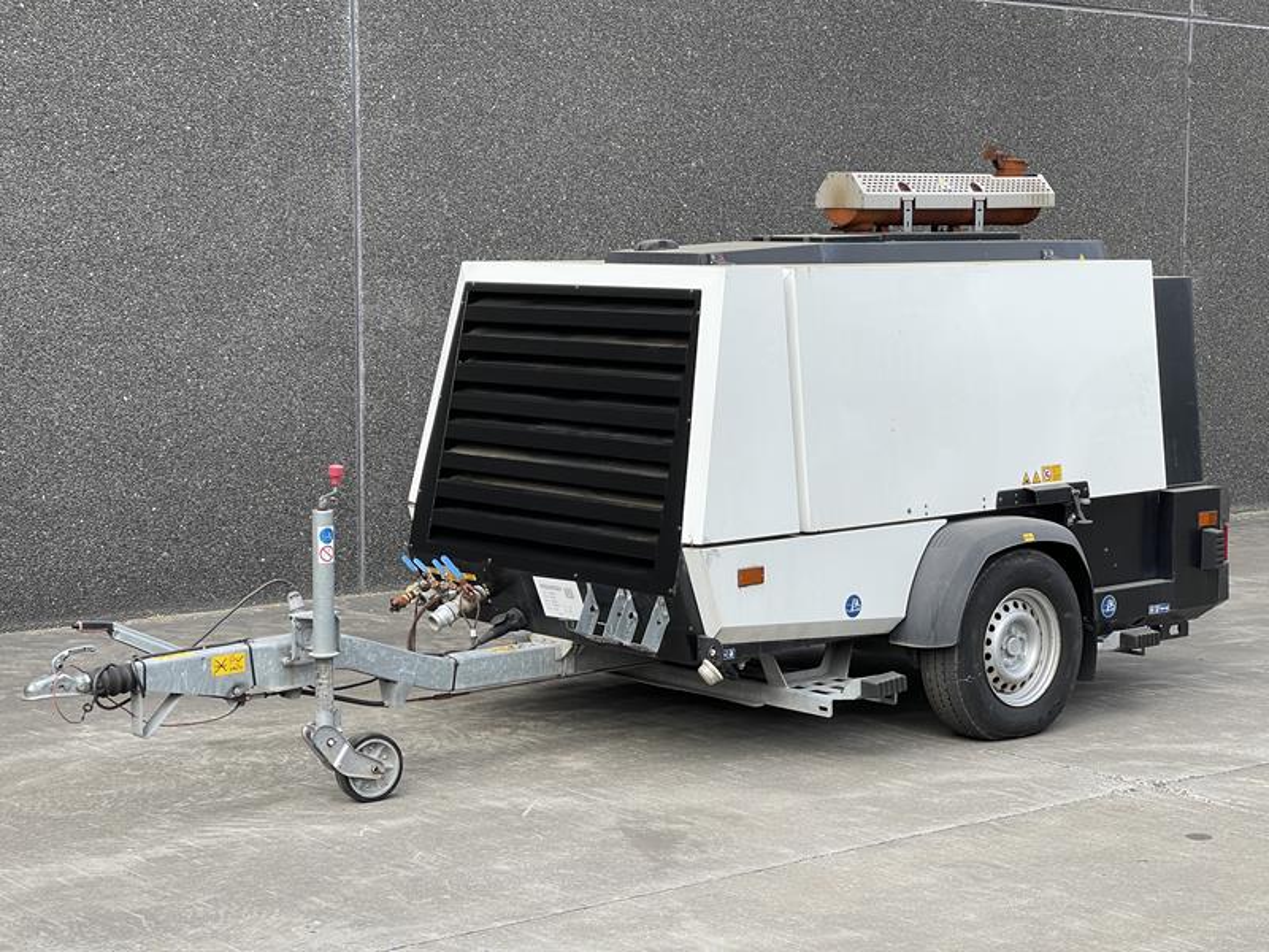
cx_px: 634
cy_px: 476
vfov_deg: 22.9
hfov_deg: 30.3
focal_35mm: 64
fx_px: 2346
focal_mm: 7.5
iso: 20
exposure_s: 1/513
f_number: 2.2
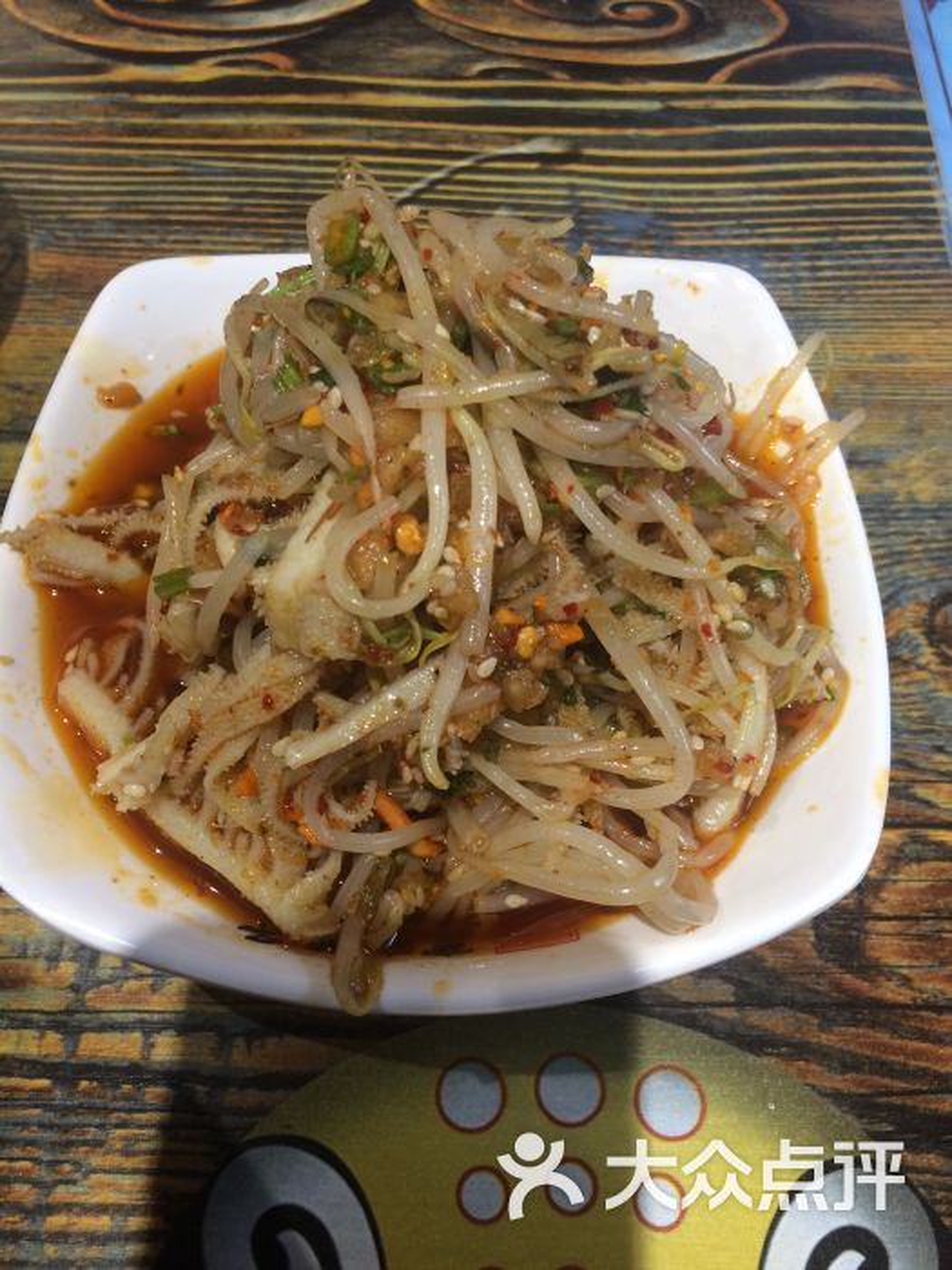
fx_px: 1063
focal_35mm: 29
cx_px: 476
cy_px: 635
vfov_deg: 61.7
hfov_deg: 48.2
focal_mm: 4.15
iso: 50
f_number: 2.2
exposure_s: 1/30
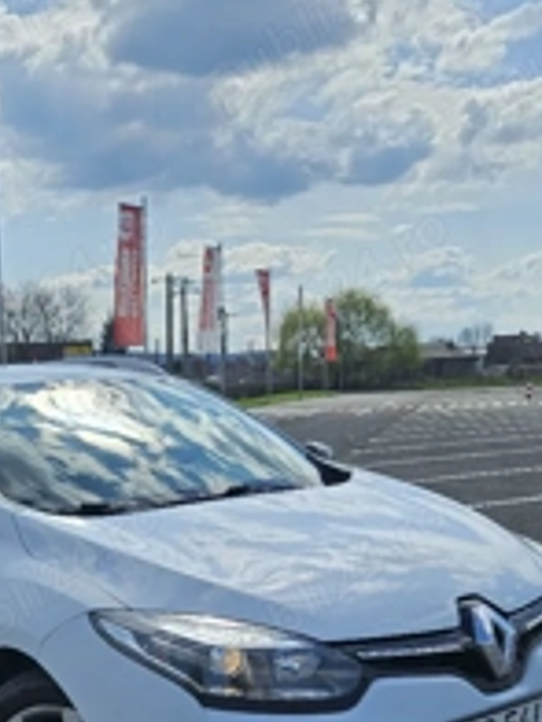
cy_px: 634
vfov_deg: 38.0
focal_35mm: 47
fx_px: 981
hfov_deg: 30.2
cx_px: 114
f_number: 1.8
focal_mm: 5.4
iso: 25
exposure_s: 1/3333
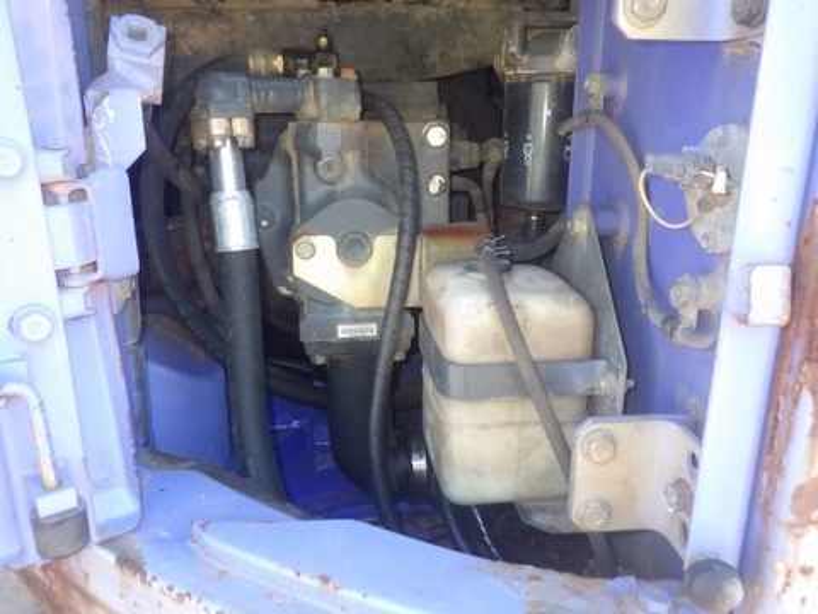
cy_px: 307
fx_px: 662
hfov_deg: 63.4
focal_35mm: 28
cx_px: 409
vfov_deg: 49.7
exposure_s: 1/60
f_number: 3.5
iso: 125
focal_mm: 5
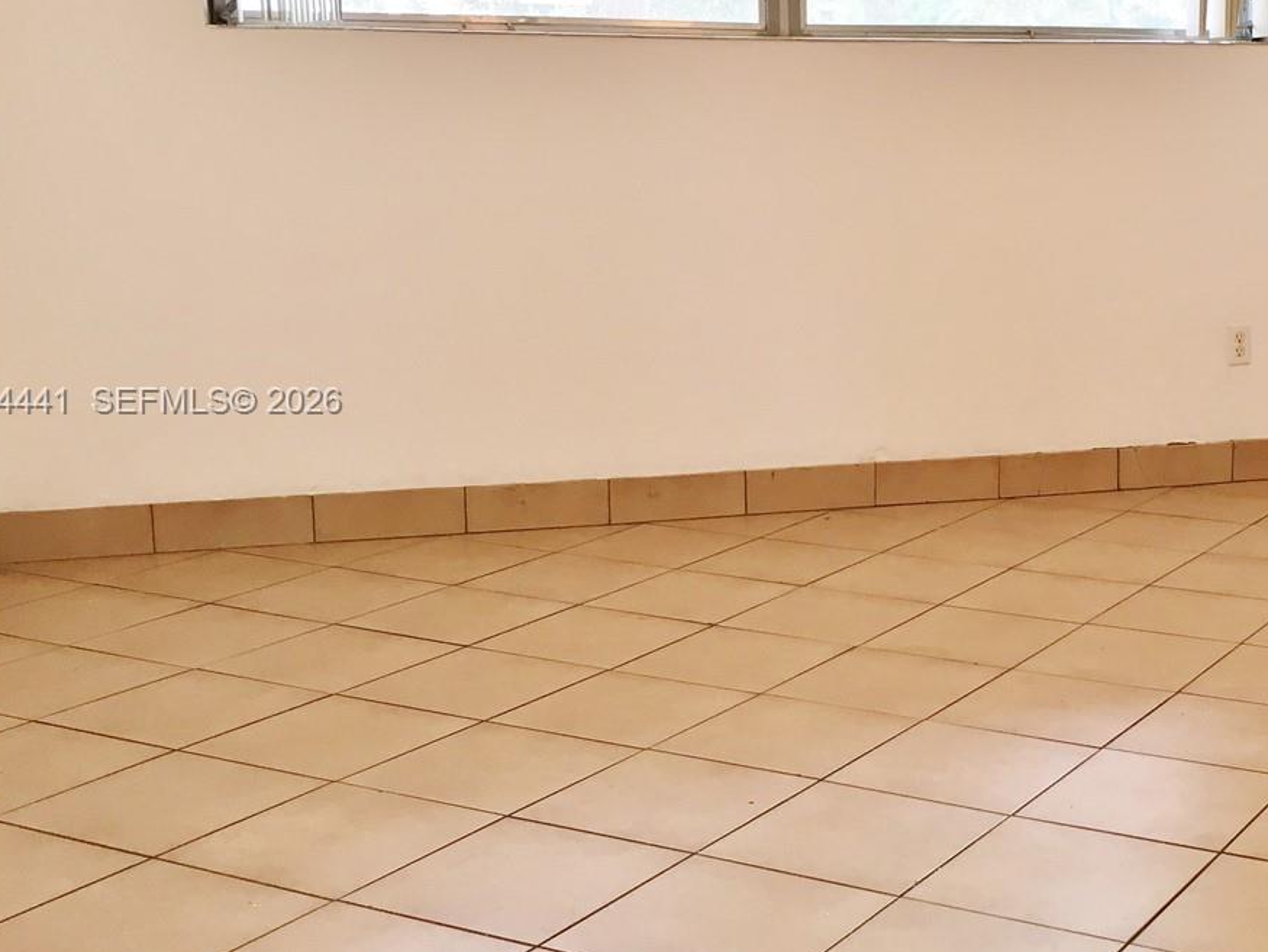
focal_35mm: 53
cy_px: 403
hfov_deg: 34.8
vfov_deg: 27.5
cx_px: 1049
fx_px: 1942
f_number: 2.2
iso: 50
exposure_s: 1/30
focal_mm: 4.15
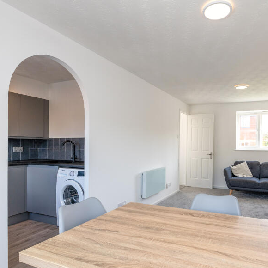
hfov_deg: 63.8
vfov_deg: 64.9
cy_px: 147
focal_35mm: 24
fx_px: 210
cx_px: 172
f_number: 8
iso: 320
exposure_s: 1/60
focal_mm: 16
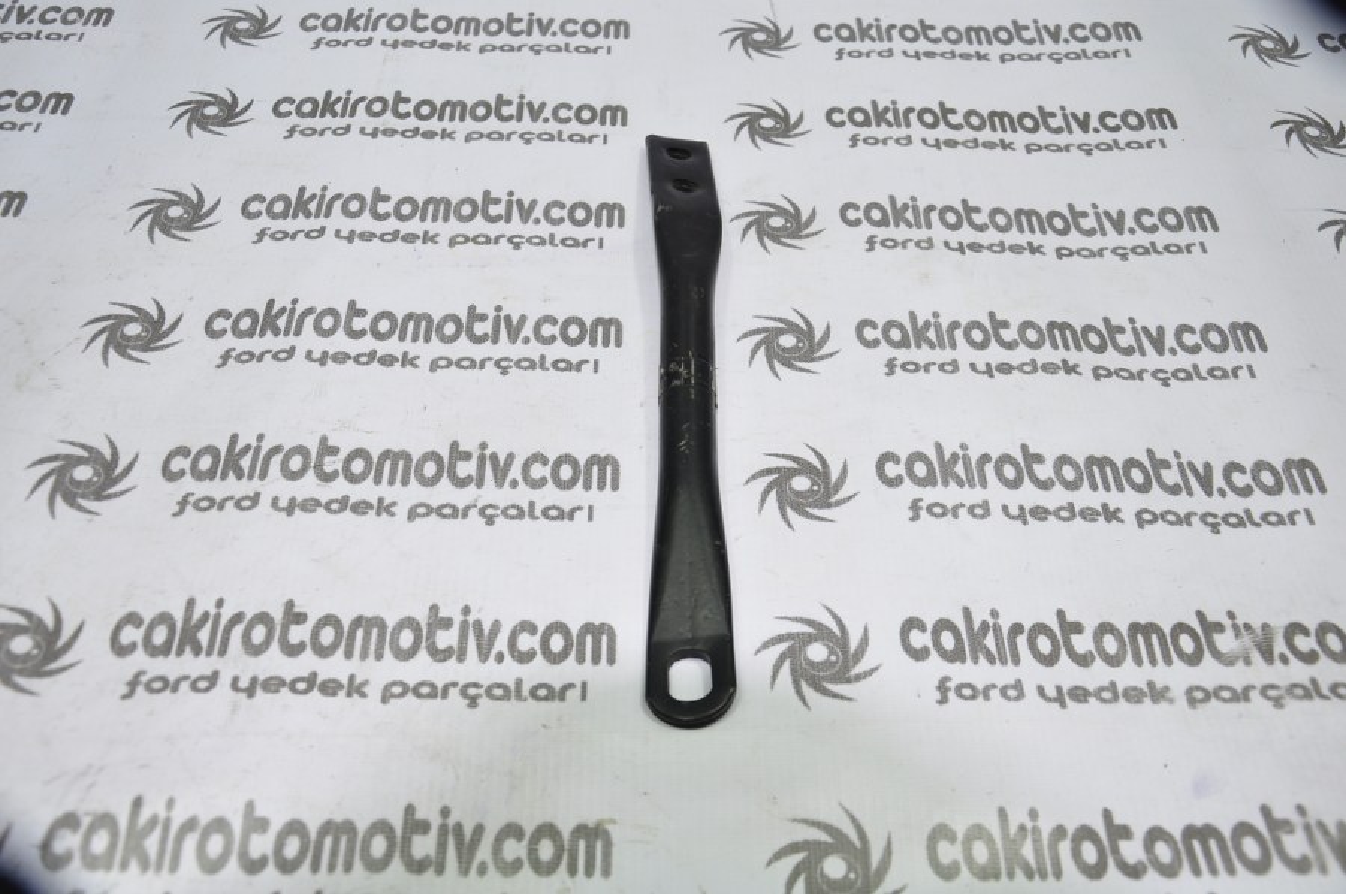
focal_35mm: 38
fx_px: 1401
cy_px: 447
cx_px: 673
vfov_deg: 35.4
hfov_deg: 51.3
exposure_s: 1/40
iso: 200
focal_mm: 25
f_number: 5
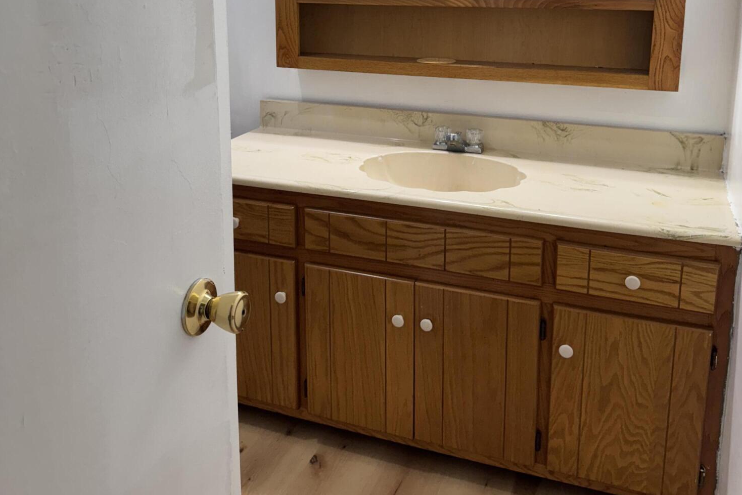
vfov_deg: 37.6
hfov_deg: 55.8
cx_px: 378
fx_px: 701
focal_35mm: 34
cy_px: 104
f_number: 1.78
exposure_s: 1/120
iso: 160
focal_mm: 6.76
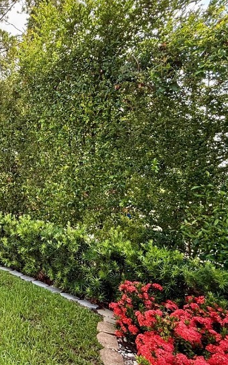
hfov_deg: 36.9
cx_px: -28
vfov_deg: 66.5
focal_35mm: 28
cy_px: 177
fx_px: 279
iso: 64
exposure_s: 1/179
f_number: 2.2
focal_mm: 2.22
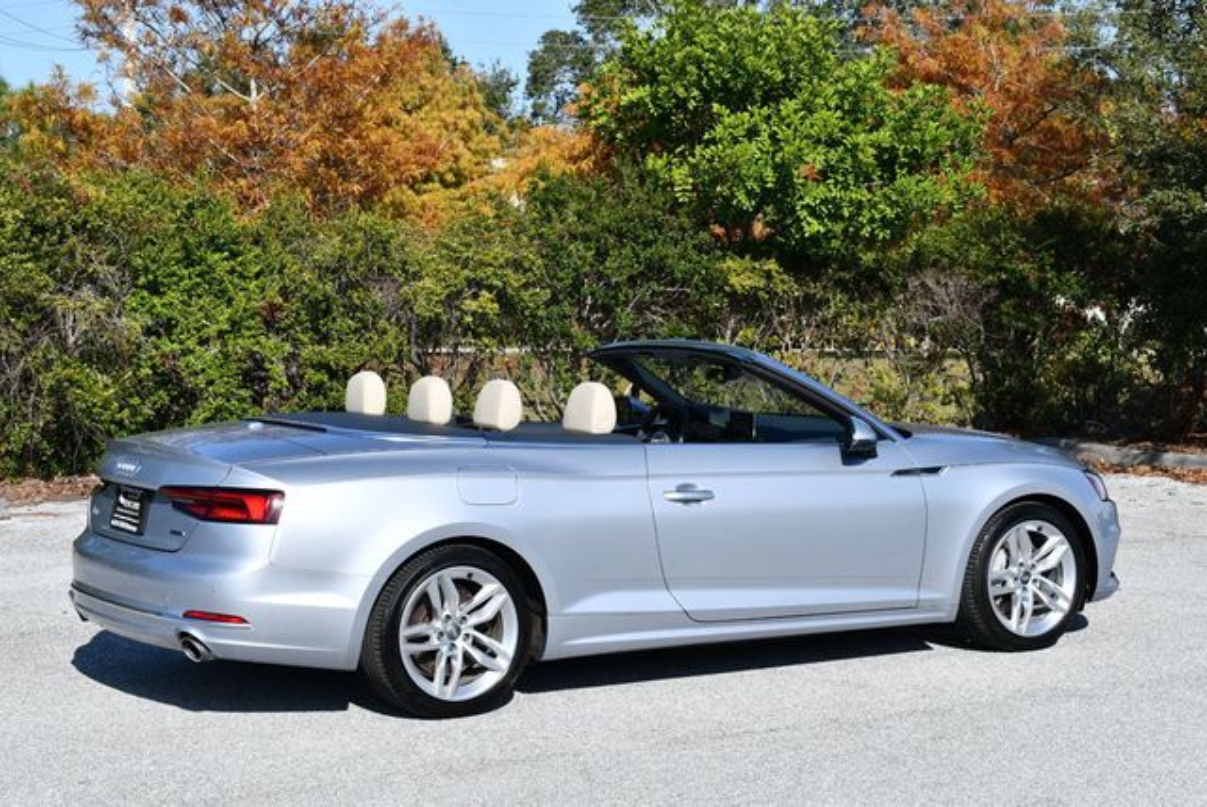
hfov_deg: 28.0
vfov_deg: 19.0
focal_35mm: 72
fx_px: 2416
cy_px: 404
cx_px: 604
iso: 100
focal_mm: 36
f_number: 9
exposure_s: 1/320
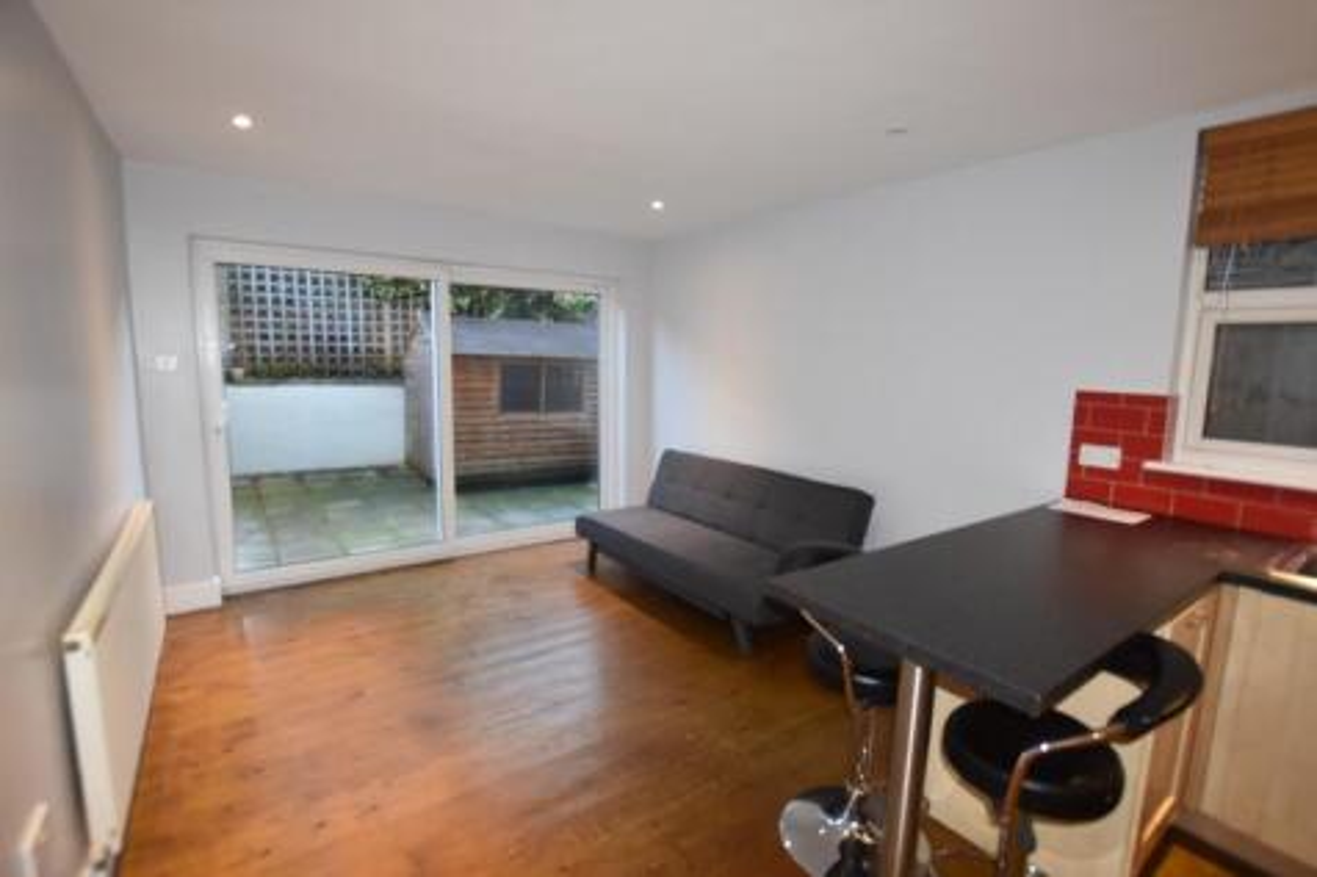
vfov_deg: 77.3
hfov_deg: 100.4
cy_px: 438
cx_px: 658
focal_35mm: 15
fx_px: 549
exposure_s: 1/60
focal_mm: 10
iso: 500
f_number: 3.5
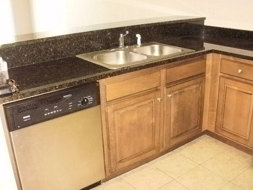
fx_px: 278
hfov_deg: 48.9
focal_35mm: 38
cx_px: 132
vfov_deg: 37.7
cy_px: 92
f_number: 3.5
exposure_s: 1/30
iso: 640
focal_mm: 6.3
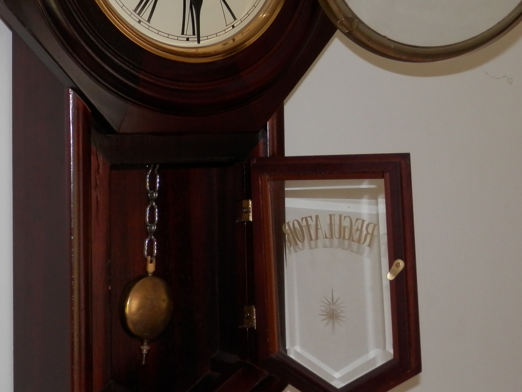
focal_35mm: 74
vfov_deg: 19.7
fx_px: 1116
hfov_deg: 26.2
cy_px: 82
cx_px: 166
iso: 100
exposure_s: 1/40
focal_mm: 6.6
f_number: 3.6
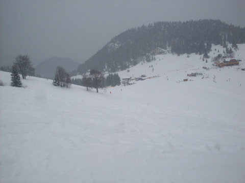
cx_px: 122
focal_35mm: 38
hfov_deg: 49.0
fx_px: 269
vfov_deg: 37.7
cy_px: 92
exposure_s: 1/500
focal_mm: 6.3
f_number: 8.4
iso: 80
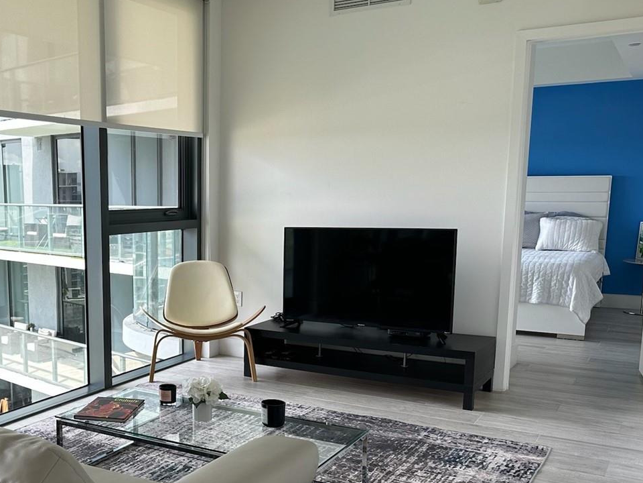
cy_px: 313
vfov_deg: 35.7
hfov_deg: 44.9
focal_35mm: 40
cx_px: 146
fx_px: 743
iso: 64
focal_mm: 6.86
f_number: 1.78
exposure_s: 1/120
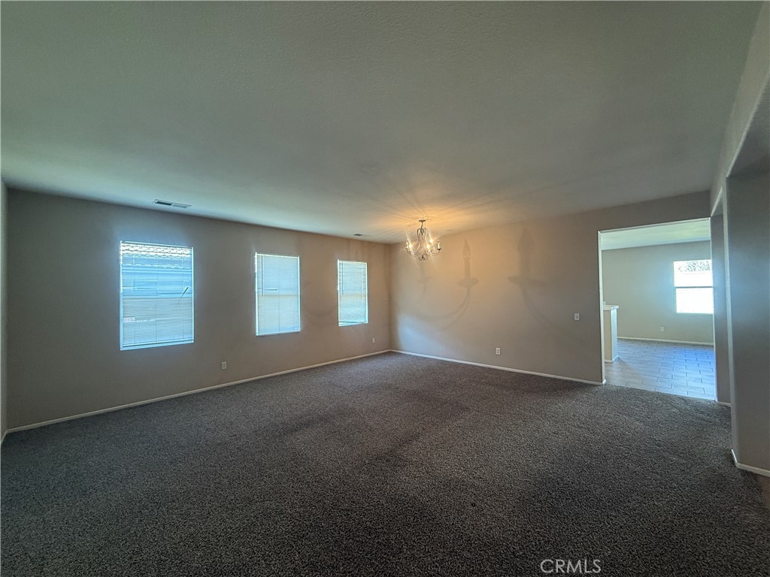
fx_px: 311
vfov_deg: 85.7
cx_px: 385
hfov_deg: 102.1
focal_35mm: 14
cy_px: 288
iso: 320
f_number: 2.2
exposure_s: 1/99
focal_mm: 2.22
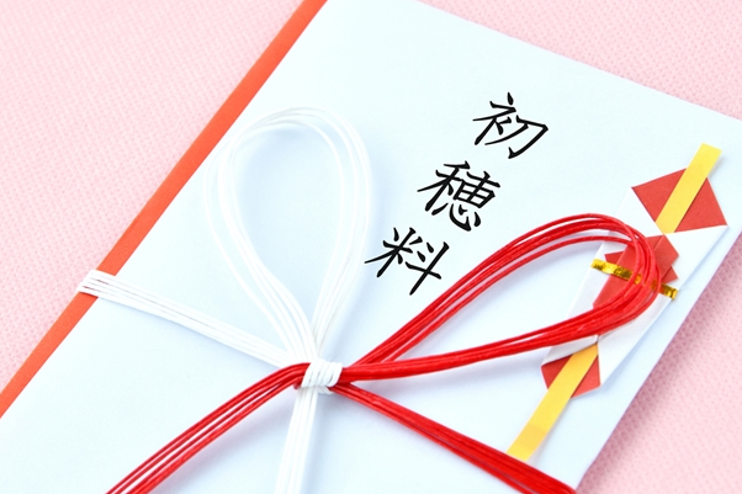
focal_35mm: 166
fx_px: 3420
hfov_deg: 12.4
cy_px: 247
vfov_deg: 8.3
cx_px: 297
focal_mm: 135
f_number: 14
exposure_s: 1/40
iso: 1000
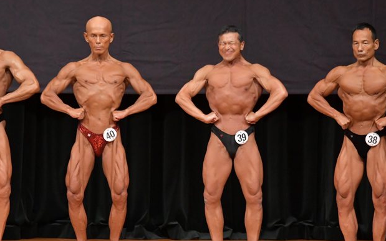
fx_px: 3419
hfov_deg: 6.5
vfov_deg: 4.0
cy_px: 154
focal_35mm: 325
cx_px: 210
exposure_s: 1/400
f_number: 5.6
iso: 5000
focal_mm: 170
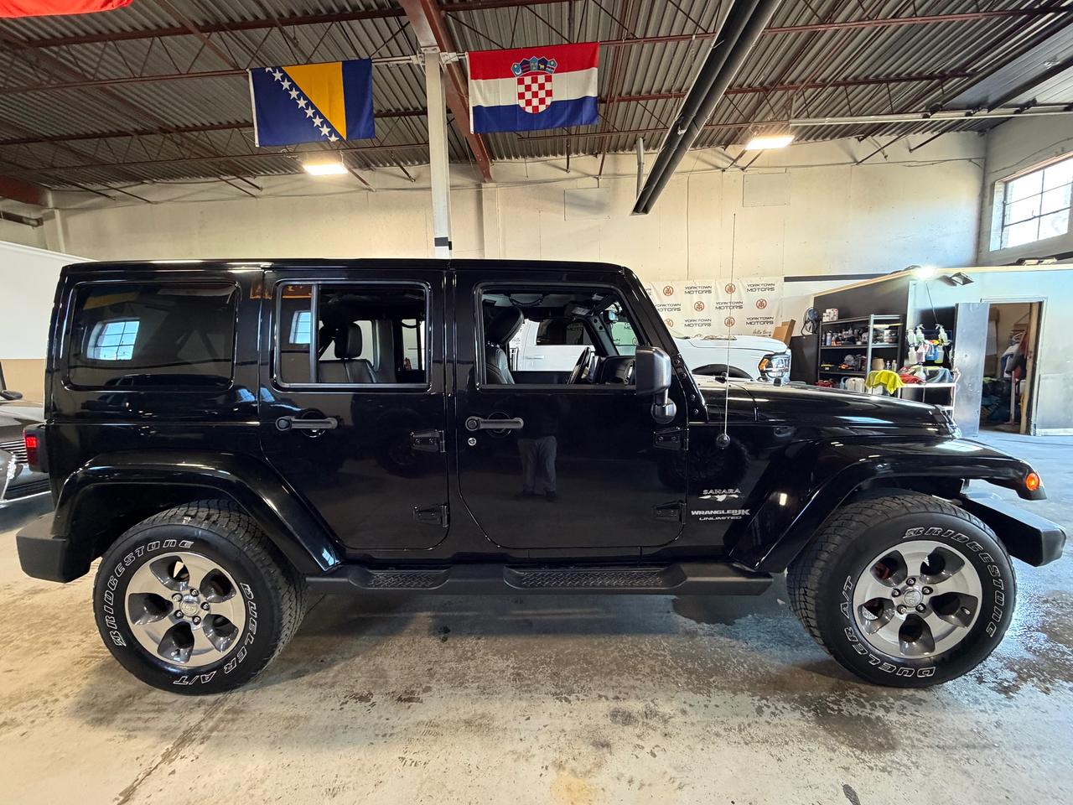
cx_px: 536
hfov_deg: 102.1
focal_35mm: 14
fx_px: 434
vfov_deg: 85.7
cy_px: 402
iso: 500
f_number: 2.2
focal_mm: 2.22
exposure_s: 1/60
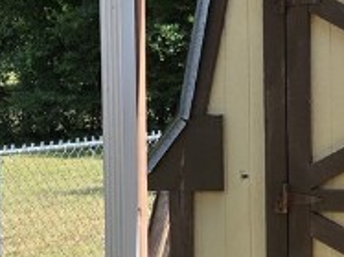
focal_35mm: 126
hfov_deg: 13.1
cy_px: 112
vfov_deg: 11.7
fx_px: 1251
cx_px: 732
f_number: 1.7
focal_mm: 6.3
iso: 12
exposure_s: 1/324
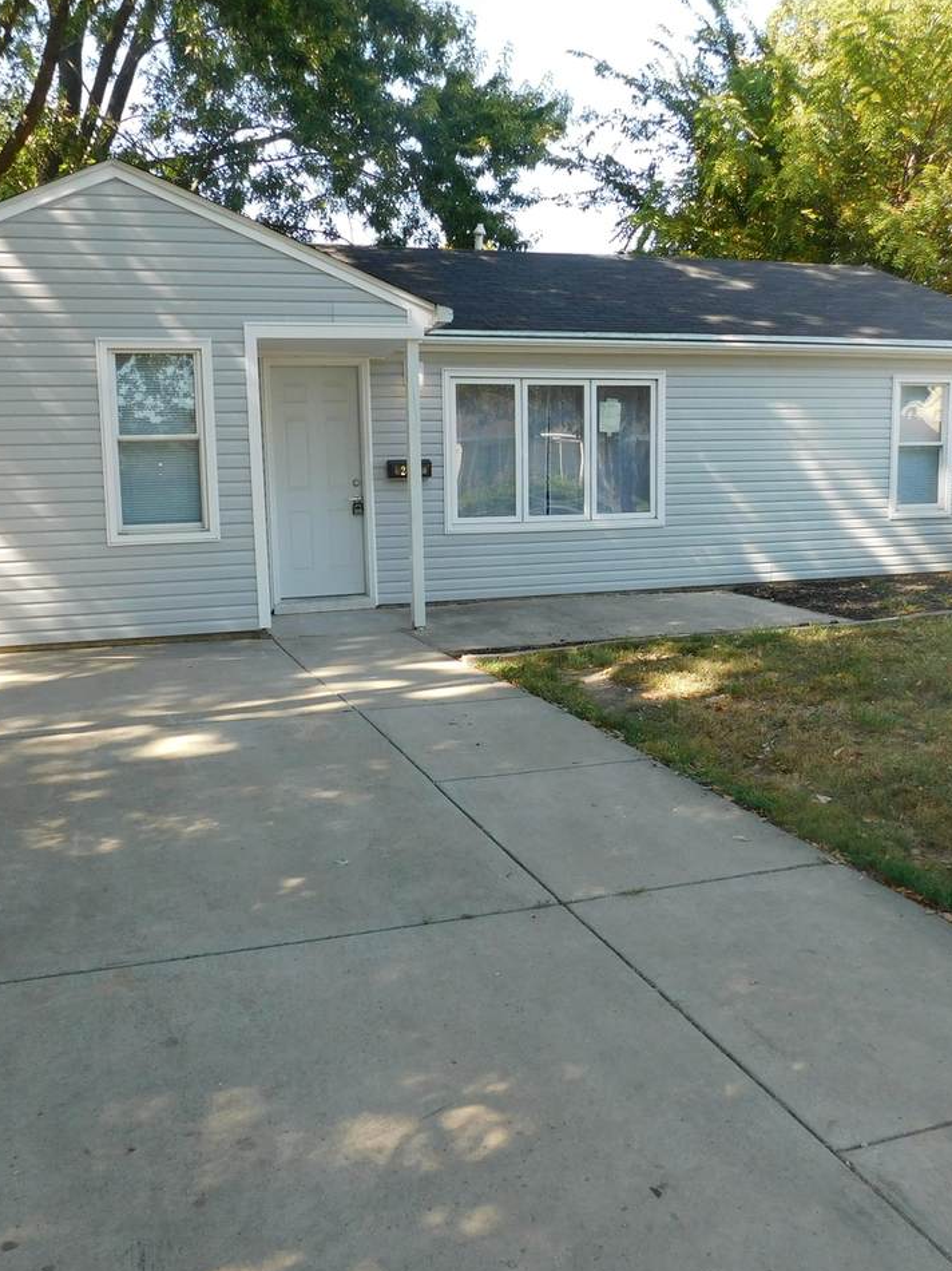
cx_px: 433
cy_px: 636
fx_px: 1137
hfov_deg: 45.4
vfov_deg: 58.4
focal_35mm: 31
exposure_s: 1/320
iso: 125
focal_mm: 4
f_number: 3
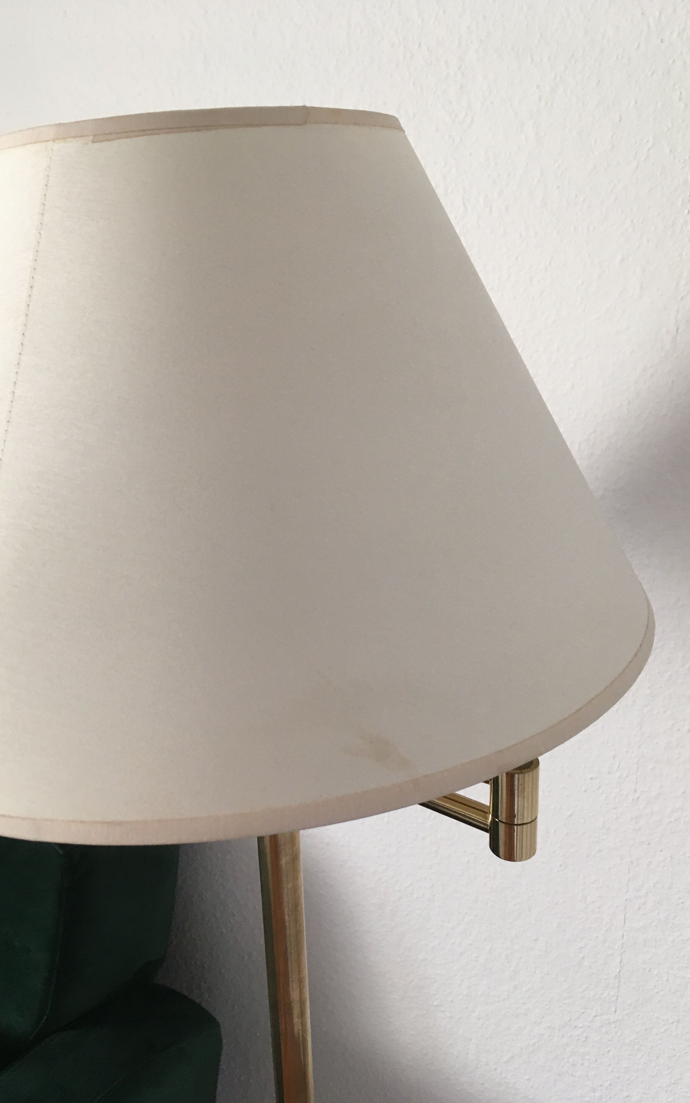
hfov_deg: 40.6
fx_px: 933
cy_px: 554
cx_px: 326
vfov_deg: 61.2
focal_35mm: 31
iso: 125
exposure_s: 1/33
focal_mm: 4.15
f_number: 2.2
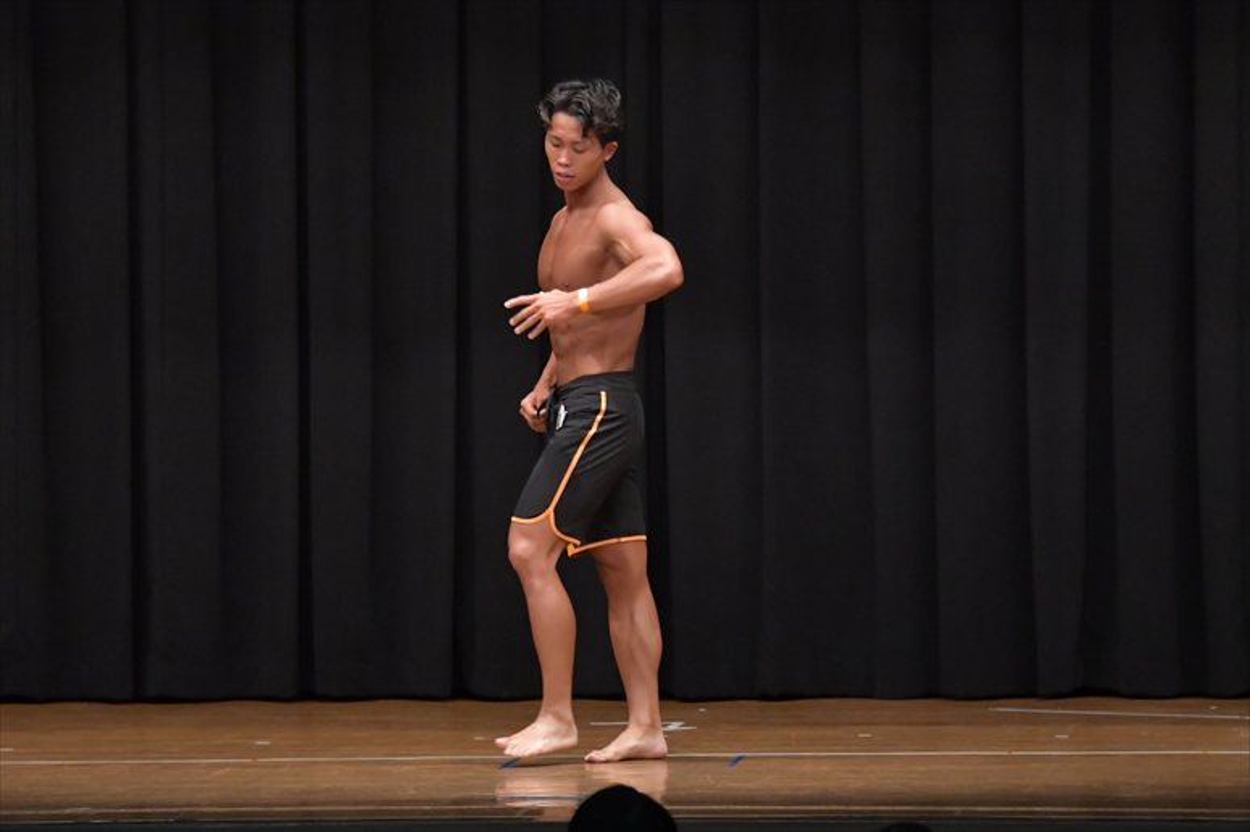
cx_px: 625
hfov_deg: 9.5
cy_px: 416
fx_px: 7531
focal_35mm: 217
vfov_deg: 6.3
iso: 6400
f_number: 5.6
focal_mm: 145
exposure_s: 1/400
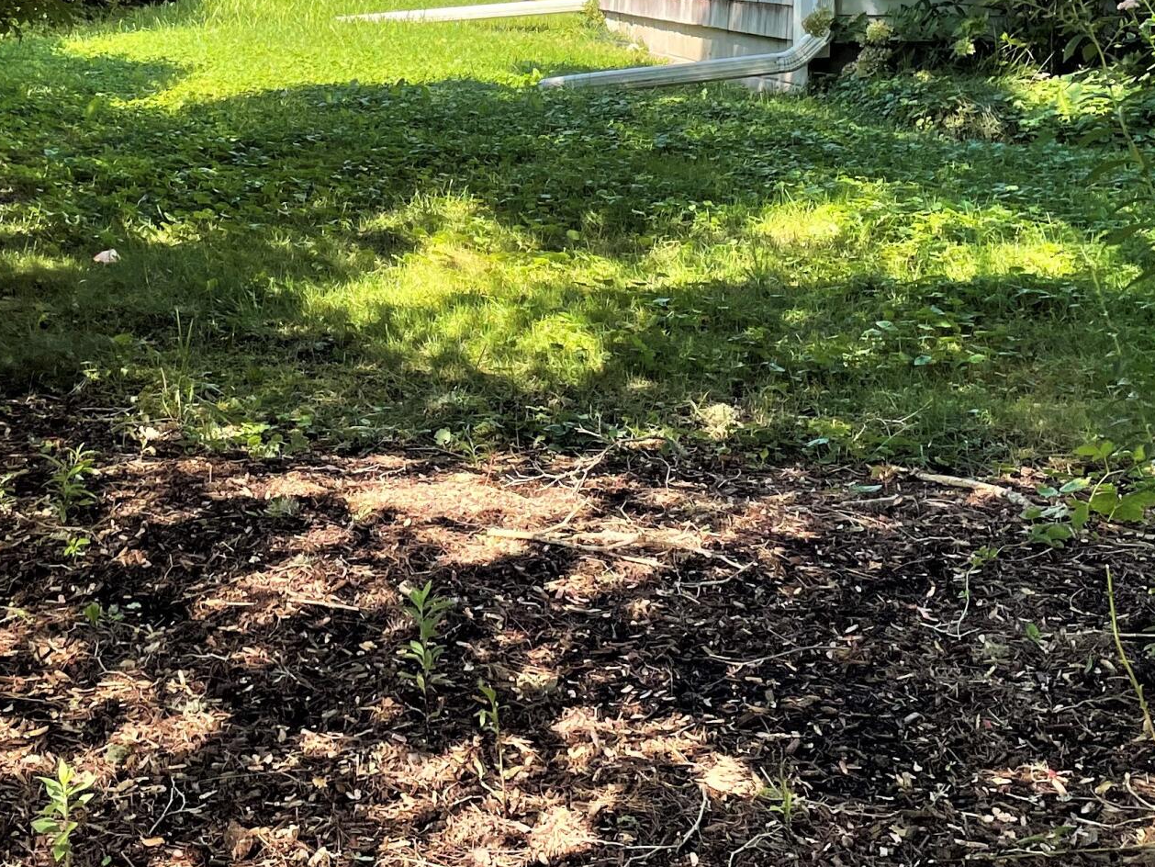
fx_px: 2069
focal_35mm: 62
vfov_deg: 22.5
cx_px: 429
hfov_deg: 31.0
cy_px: -51
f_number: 1.6
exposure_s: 1/790
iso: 32
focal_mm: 4.2
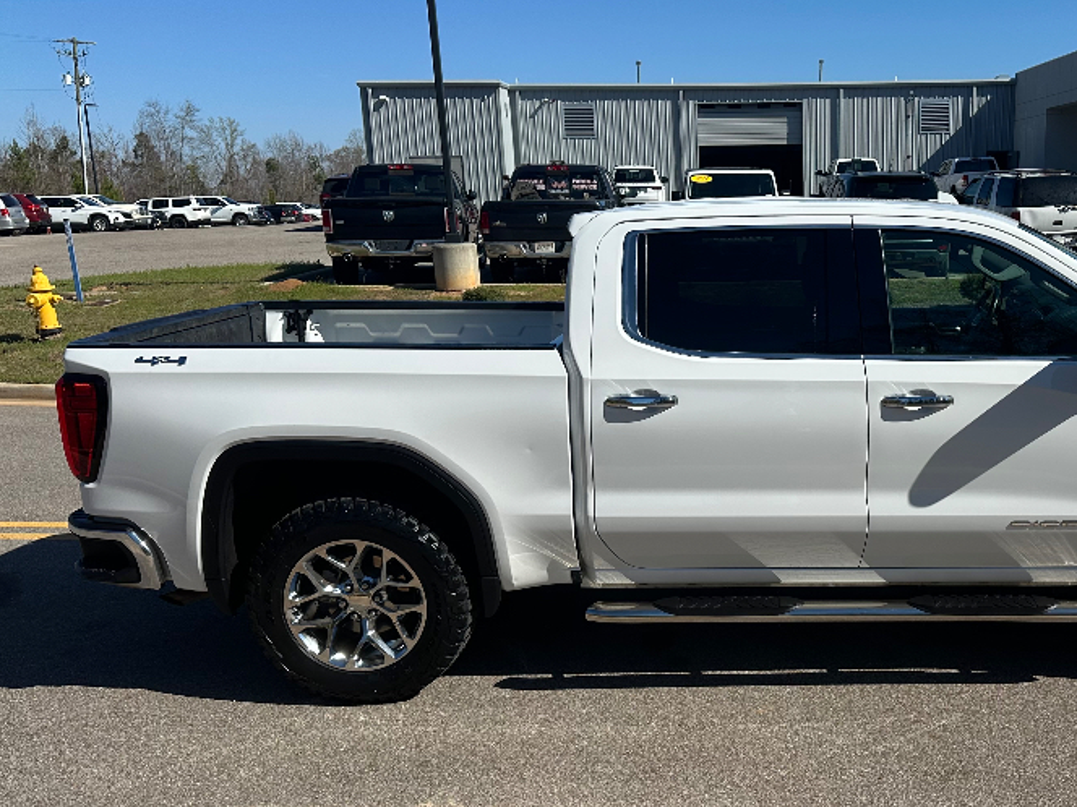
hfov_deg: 48.7
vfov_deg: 38.6
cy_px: 450
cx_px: 774
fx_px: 1151
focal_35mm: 37
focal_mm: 6.86
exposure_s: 1/7042
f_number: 1.78
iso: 80
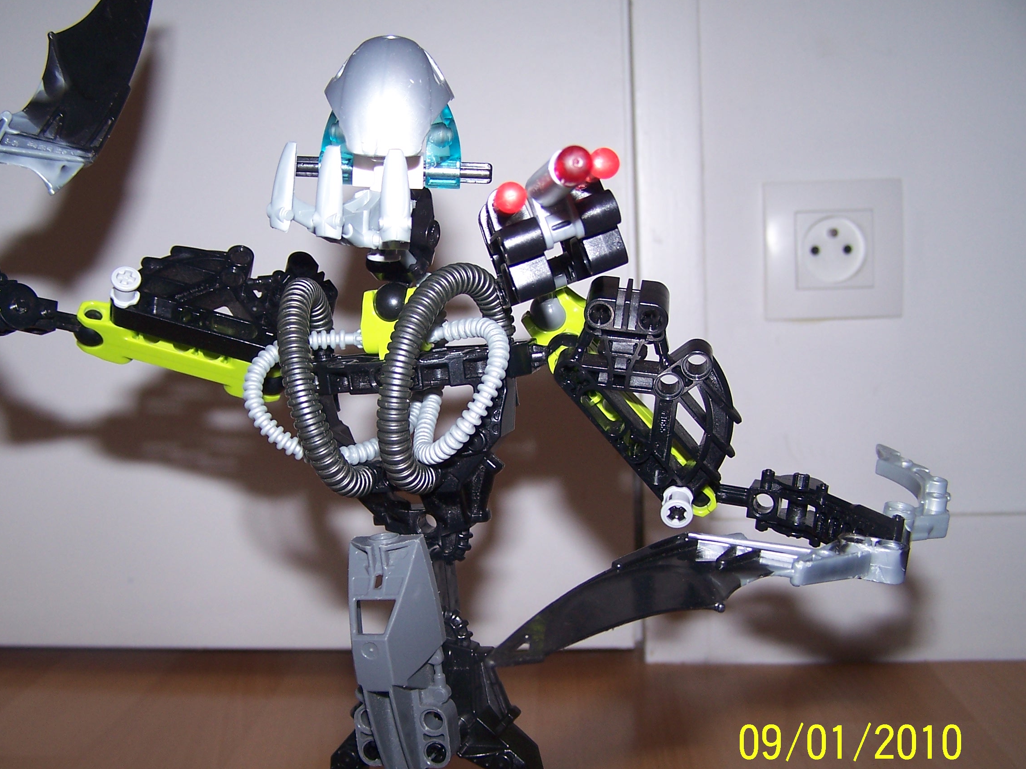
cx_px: 446
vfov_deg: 33.6
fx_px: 1274
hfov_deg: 43.8
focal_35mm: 43
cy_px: 423
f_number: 2.8
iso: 80
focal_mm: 6.3
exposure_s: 1/60
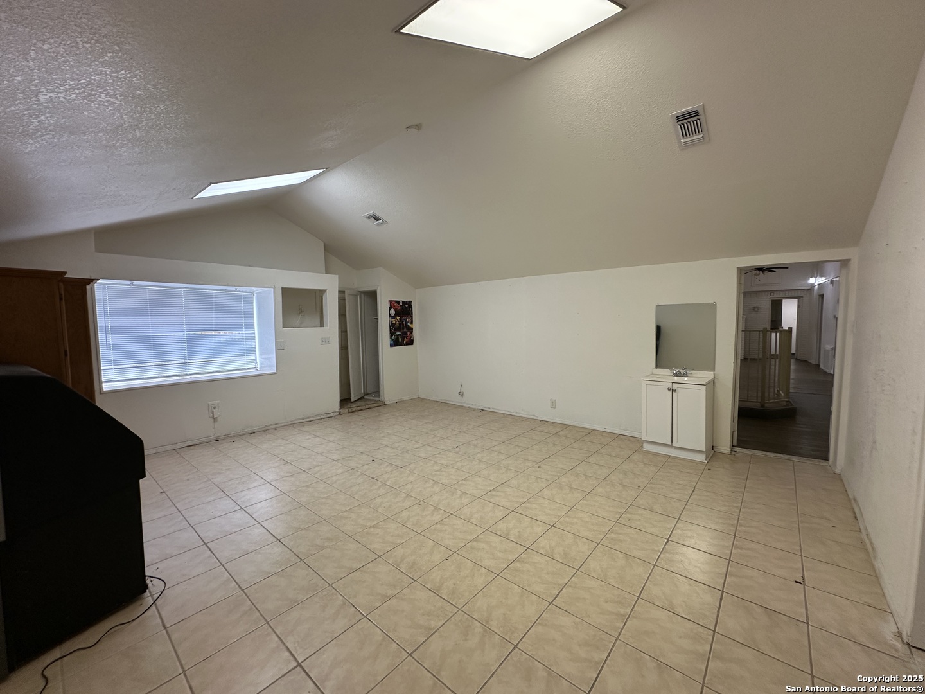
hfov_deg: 102.1
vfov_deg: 85.7
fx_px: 374
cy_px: 347
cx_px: 462
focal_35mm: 14
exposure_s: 1/120
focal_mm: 2.22
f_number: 2.2
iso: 125
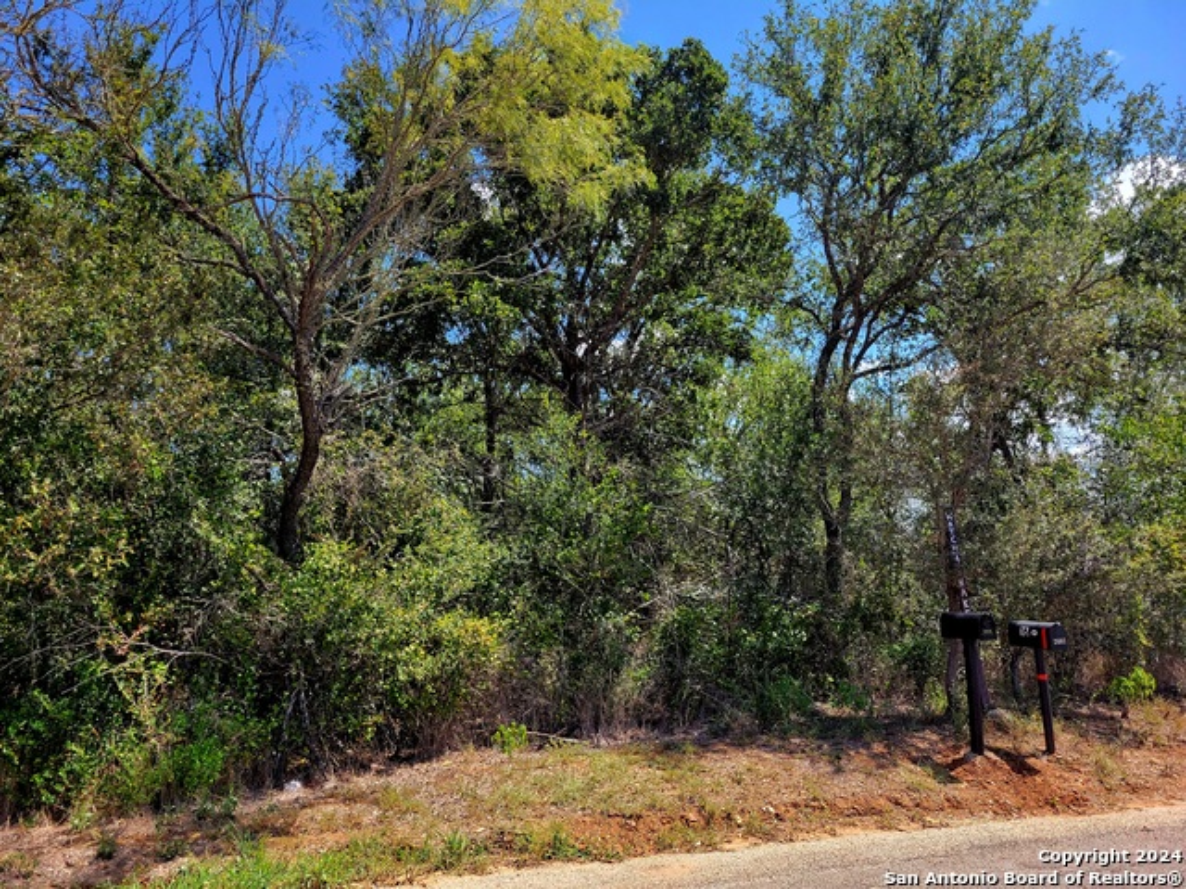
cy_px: 444
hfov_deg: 67.3
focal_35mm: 26
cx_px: 593
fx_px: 891
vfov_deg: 53.1
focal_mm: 5.4
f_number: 1.8
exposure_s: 1/1250
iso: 40
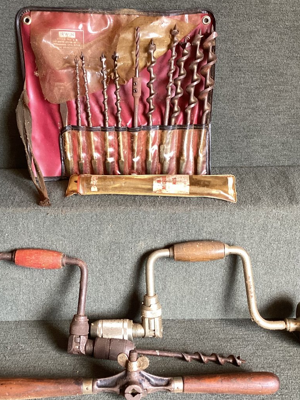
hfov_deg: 31.5
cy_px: 211
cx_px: 143
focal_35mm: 46
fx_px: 532
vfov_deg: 41.2
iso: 160
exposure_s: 1/50
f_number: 2.4
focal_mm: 3.3
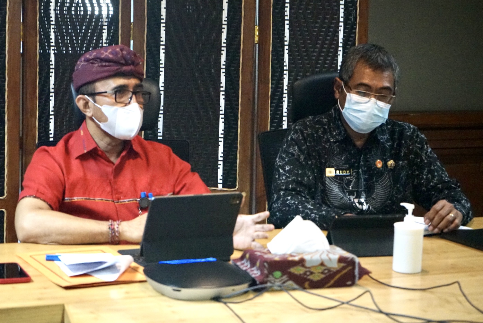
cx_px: 242
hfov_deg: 28.8
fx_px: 940
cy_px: 162
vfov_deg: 19.5
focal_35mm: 70
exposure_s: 1/160
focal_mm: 70
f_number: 5.6
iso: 10000
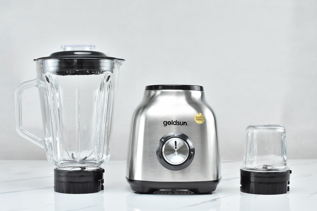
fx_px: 480
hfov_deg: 36.6
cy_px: 104
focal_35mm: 55
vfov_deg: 24.8
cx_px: 156
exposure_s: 1/250
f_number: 8
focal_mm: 35
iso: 1600
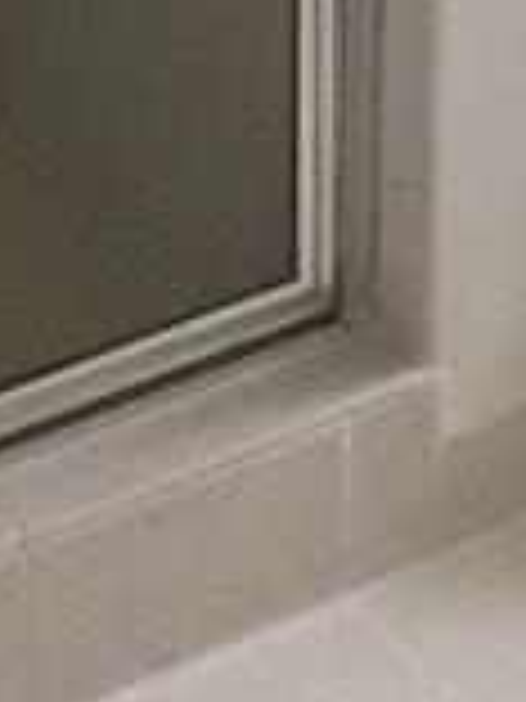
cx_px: 387
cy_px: -1444
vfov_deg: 8.6
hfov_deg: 7.8
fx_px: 3849
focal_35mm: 190
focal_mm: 4.15
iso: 50
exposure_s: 1/120
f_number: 2.2
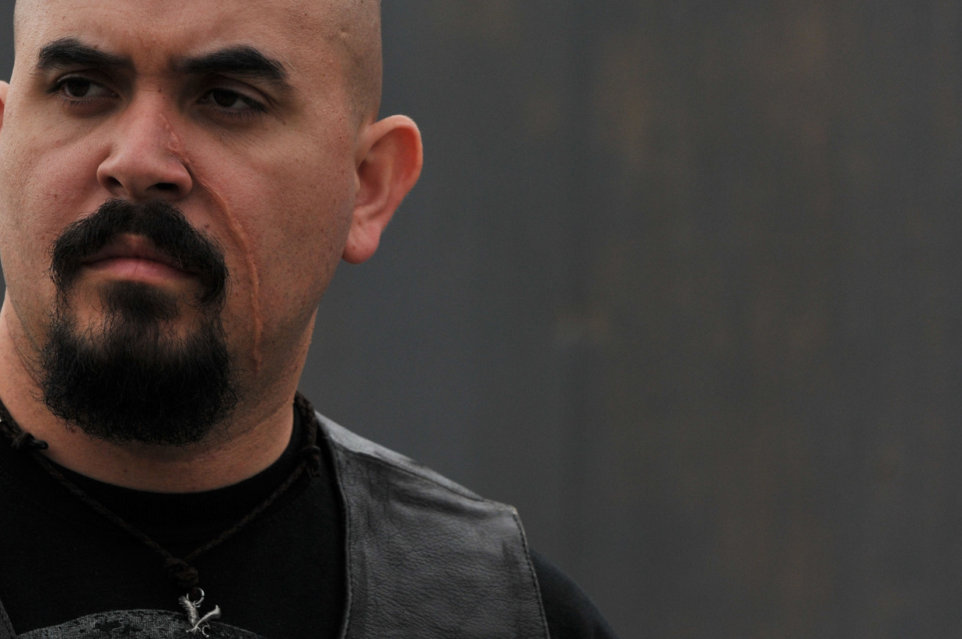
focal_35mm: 288
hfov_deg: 7.2
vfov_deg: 4.8
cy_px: 332
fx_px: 7688
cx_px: 258
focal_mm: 116
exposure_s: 1/1000
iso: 200
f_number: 5.6
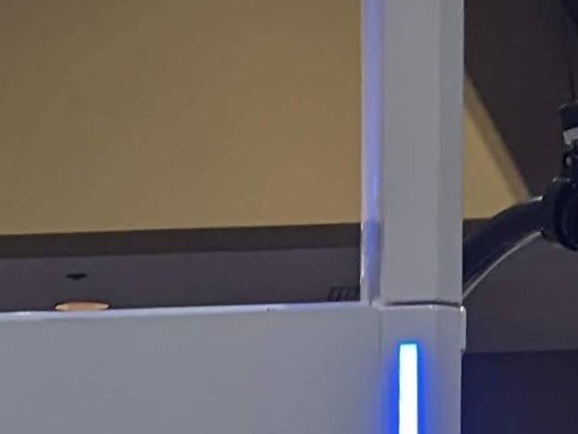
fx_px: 2938
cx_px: -136
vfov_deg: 7.9
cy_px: 972
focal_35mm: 176
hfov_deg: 11.0
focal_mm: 4.44
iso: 88
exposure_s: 1/120
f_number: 1.8
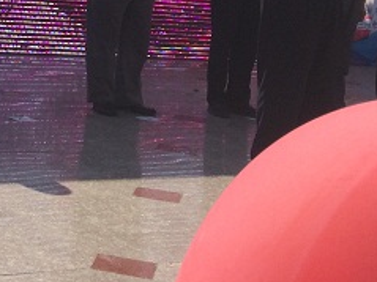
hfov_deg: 18.7
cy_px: -183
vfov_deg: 13.7
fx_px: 1078
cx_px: -80
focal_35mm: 99
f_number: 2.2
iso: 32
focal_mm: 4.15
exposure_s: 1/2283
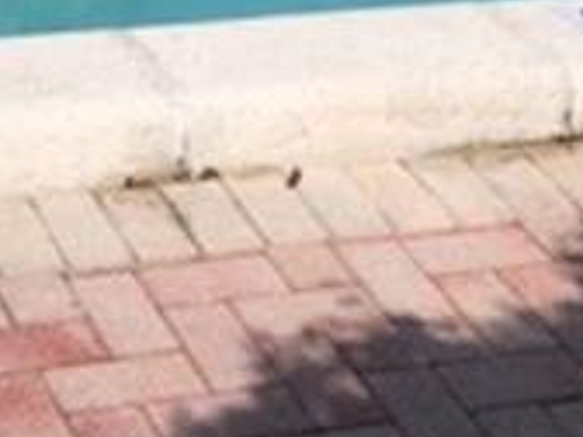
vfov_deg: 10.0
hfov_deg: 14.3
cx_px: -142
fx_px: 2240
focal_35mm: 133
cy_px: -531
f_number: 1.8
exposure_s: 1/3436
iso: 20
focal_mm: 4
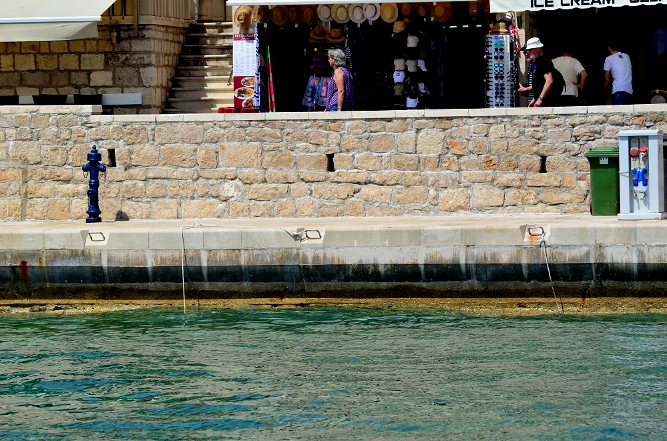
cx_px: 334
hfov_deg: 11.3
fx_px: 3383
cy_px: 220
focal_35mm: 183
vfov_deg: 7.5
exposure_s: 1/8000
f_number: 6.3
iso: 1100
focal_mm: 122
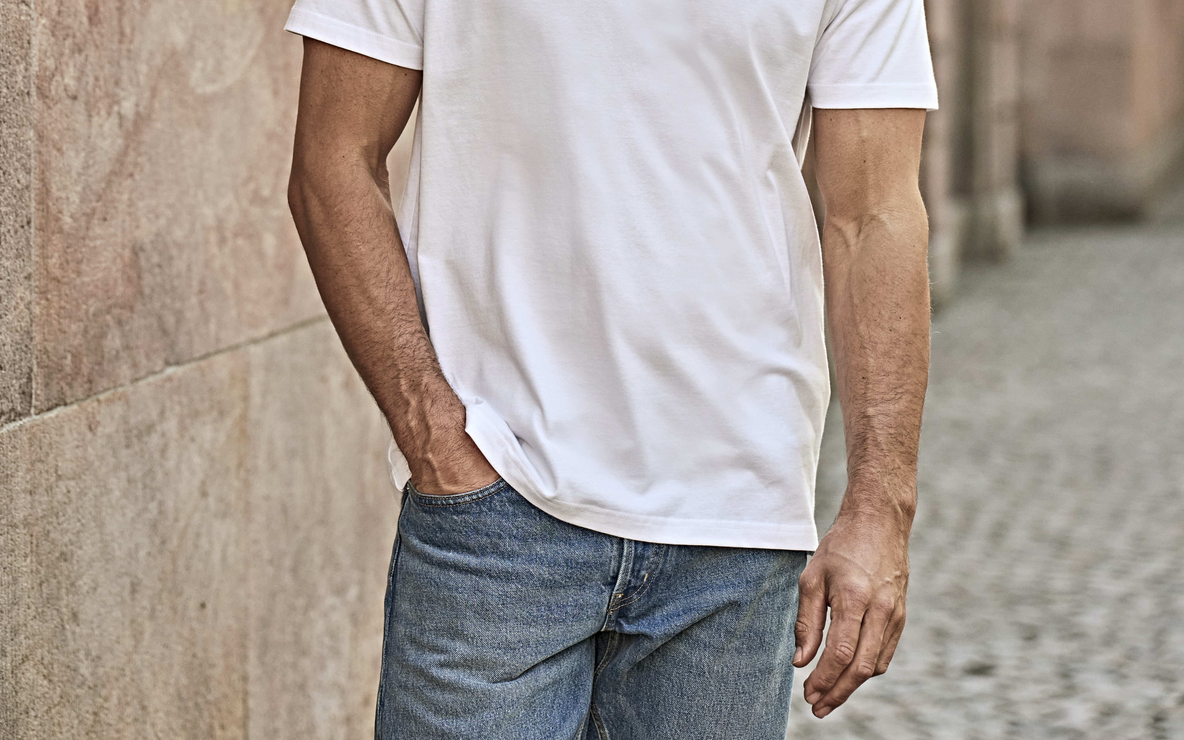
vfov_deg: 9.7
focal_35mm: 134
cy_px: 3
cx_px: 589
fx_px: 4324
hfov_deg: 15.6
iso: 1000
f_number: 3.2
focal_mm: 87
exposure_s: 1/1000
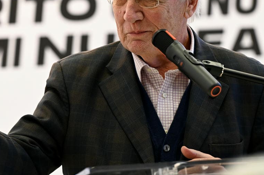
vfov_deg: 3.5
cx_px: 124
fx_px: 2873
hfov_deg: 5.3
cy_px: 79
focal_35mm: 392
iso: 800
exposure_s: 1/125
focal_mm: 200
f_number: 3.5
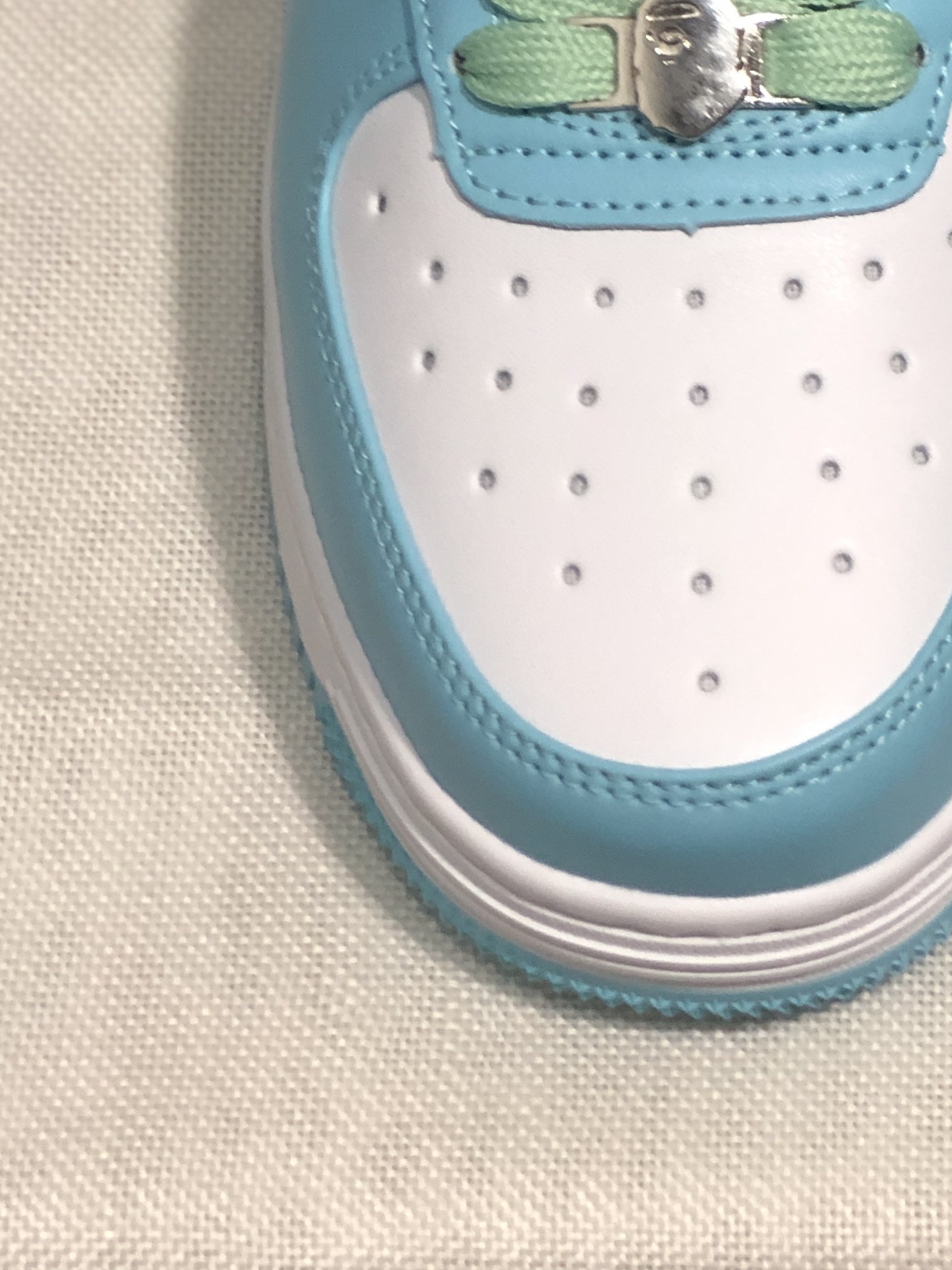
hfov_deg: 9.9
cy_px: -331
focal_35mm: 147
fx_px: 5388
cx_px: 1196
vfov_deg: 13.0
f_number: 2.8
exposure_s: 1/30
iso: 80
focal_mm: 6.6
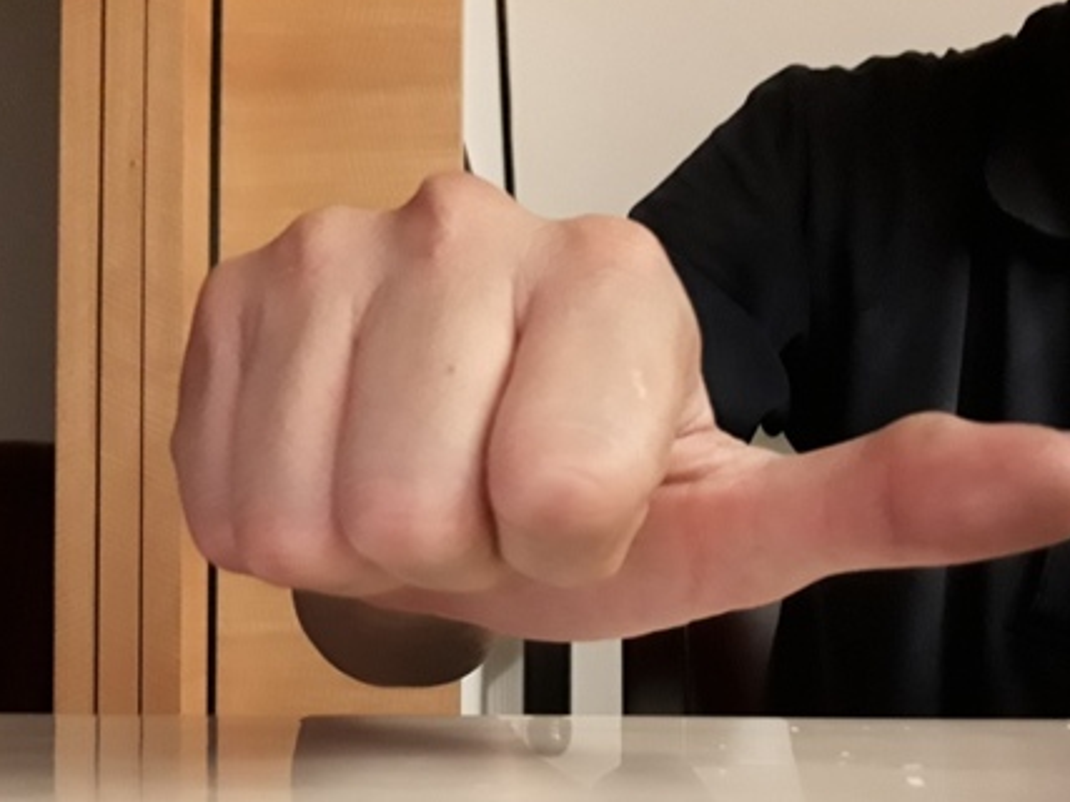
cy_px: 589
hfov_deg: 44.8
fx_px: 1298
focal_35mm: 42
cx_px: 549
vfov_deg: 33.7
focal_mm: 3.34
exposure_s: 1/8
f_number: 1.9
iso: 400
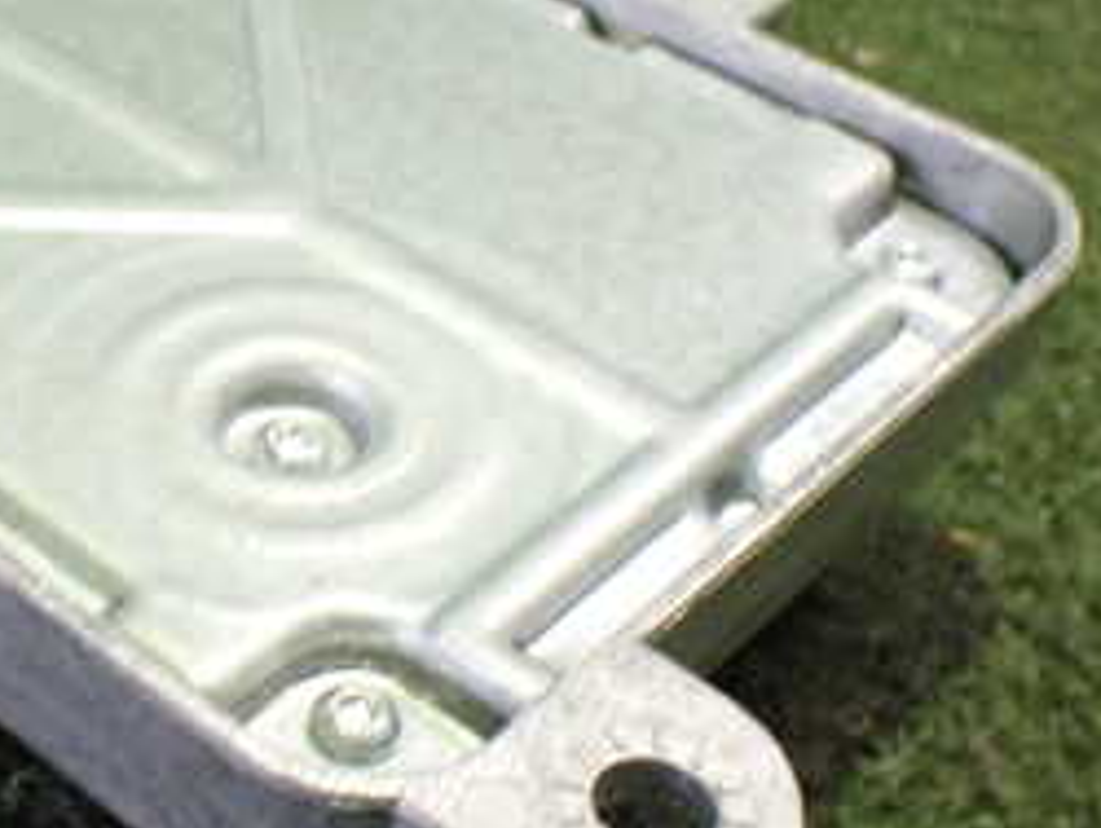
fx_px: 2292
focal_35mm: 72
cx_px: 70
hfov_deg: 26.0
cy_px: 388
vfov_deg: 20.5
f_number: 2.3
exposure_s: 1/30
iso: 800
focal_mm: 5.4
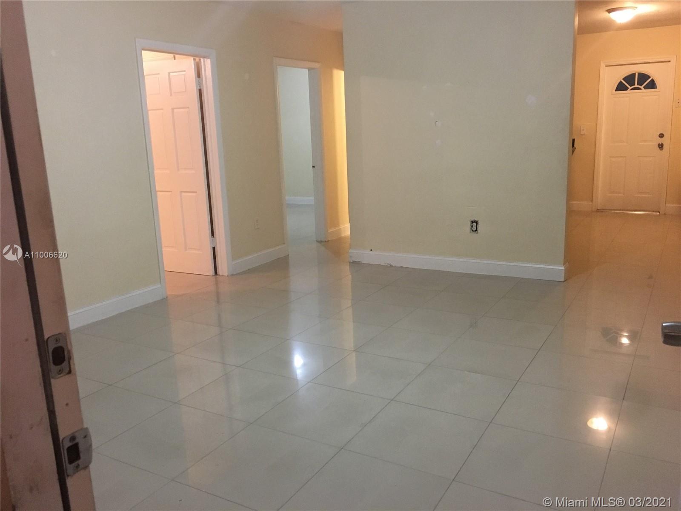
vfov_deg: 48.2
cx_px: 340
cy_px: 256
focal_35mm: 29
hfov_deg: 61.7
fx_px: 571
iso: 200
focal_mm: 4.15
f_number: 2.2
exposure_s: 1/30
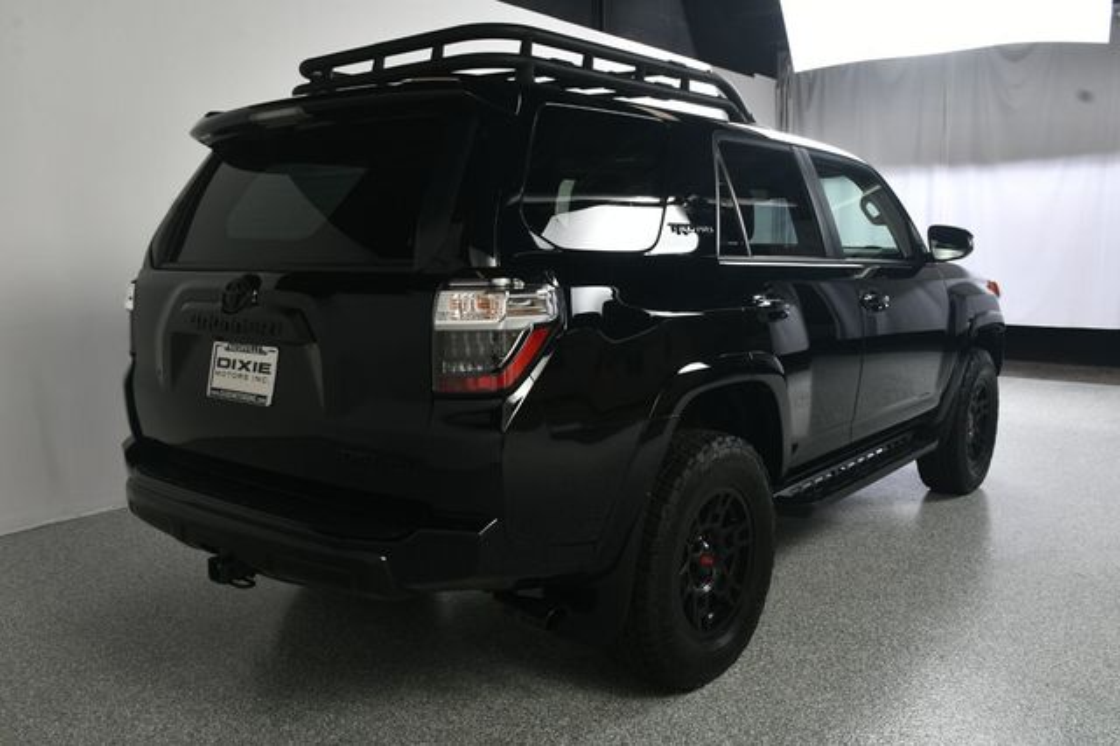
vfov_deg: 43.6
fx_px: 933
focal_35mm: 30
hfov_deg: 62.0
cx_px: 560
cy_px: 373
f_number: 10
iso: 100
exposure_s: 1/160
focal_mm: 20
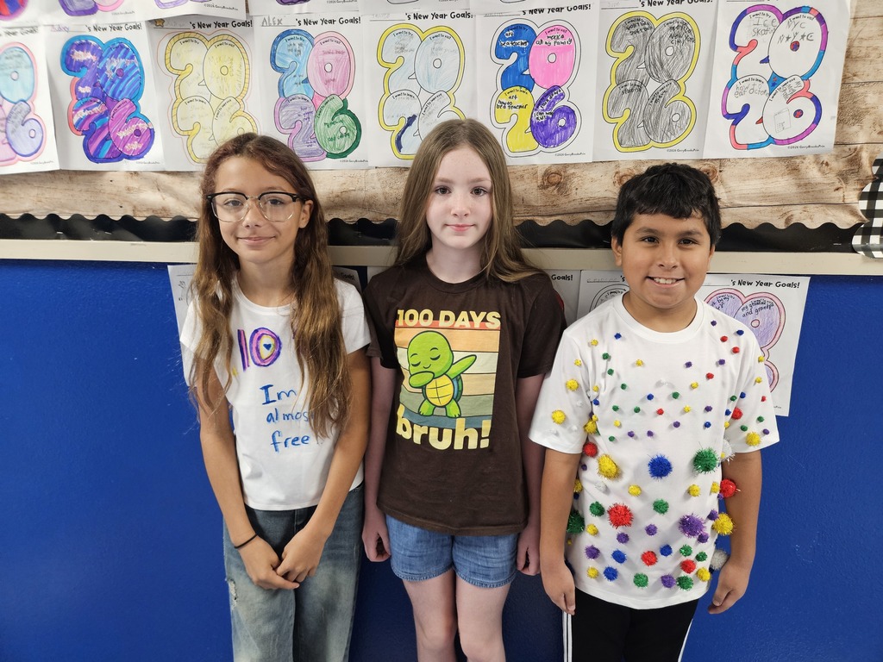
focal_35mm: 23
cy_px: 331
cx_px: 442
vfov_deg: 58.9
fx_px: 587
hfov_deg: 73.9
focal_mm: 5.4
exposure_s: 1/120
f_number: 1.8
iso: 800
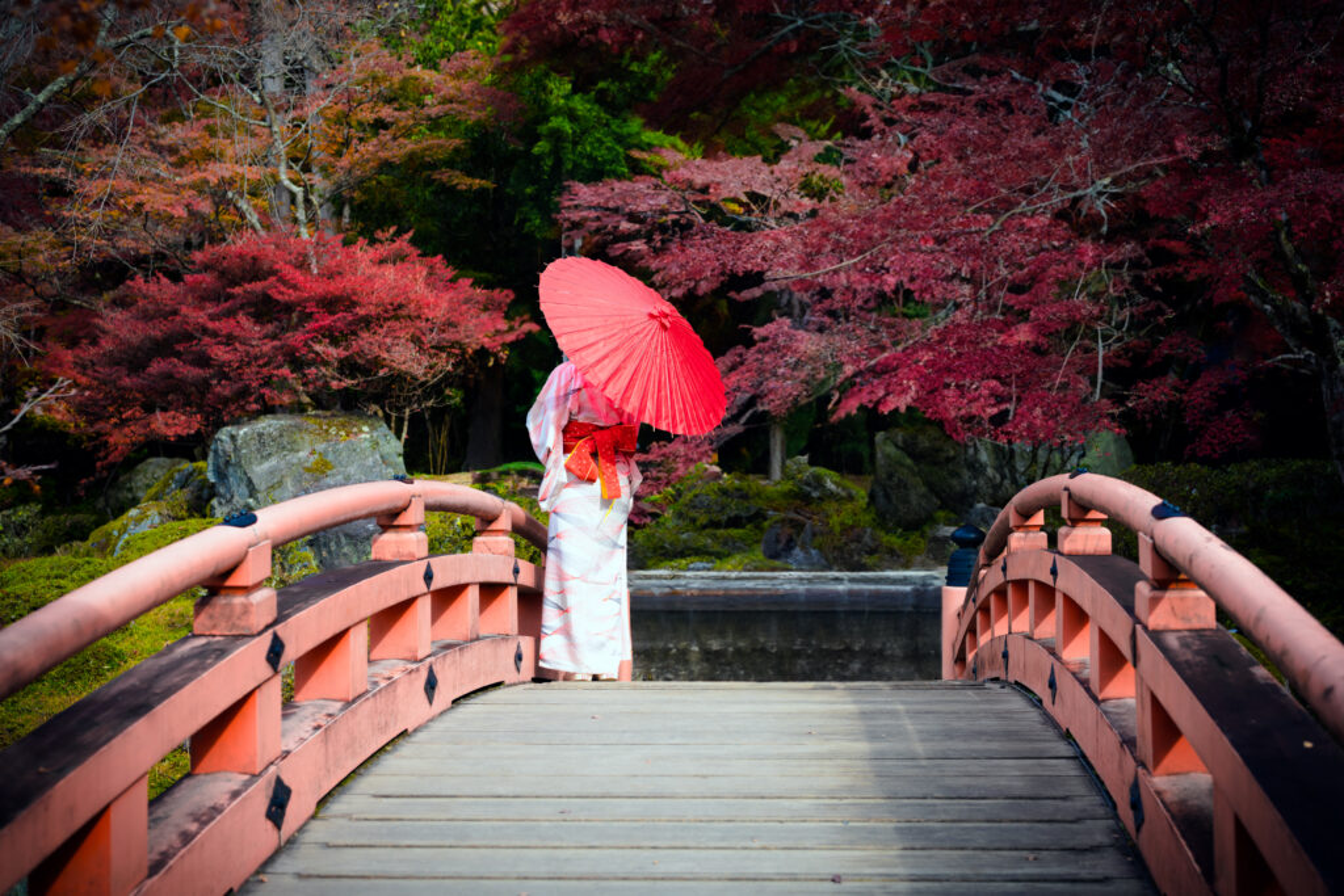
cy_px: 448
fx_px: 1867
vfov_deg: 27.0
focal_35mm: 50
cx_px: 672
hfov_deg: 39.6
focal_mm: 50
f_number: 4.5
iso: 160
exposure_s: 1/250
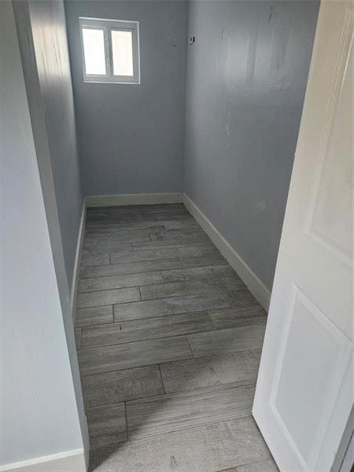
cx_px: 177
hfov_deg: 58.9
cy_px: 236
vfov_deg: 73.9
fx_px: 314
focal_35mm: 23
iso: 400
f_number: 1.7
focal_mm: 6.3
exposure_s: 1/120
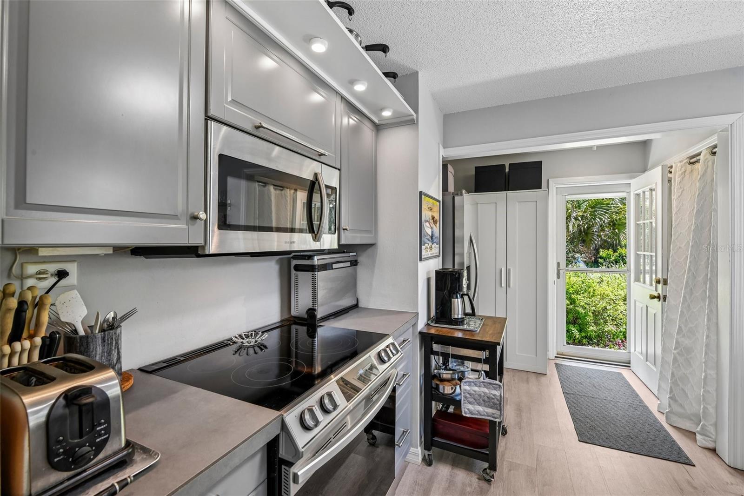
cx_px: 372
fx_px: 310
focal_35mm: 15
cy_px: 248
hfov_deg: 100.4
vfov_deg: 77.3
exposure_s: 1/20
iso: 400
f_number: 8
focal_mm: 15
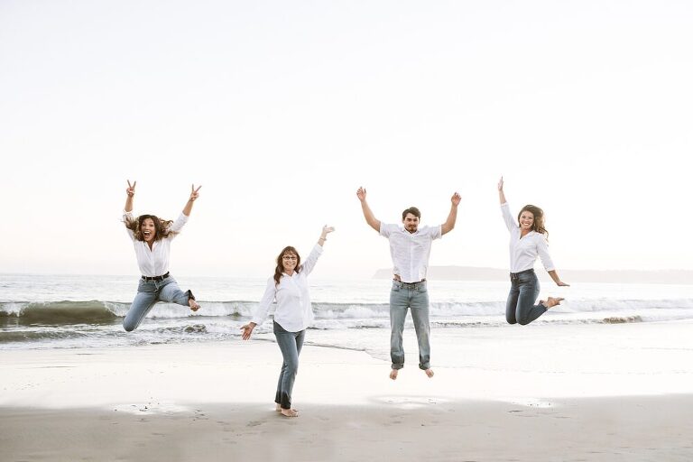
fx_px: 674
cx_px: 346
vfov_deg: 37.9
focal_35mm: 35
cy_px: 231
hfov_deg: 54.4
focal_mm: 35
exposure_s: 1/400
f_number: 3.5
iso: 1250
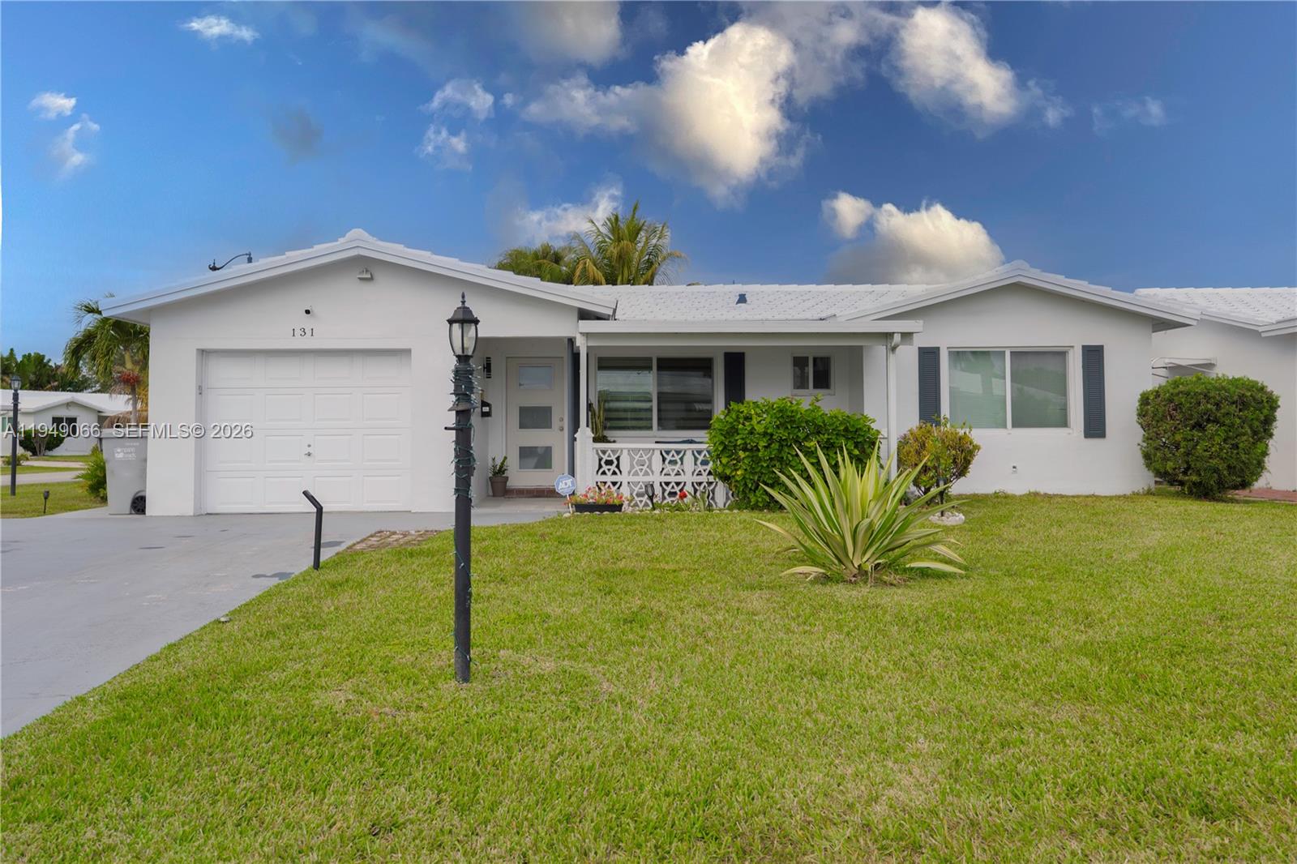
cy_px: 432
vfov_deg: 49.5
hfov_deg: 69.4
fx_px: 936
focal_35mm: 26
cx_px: 648
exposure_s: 1/50
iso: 125
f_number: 4.5
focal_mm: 26
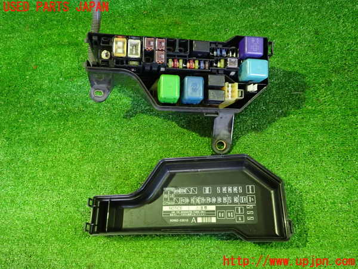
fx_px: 310
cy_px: 134
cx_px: 179
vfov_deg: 46.8
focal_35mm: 30
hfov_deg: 60.0
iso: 800
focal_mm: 5.4
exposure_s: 1/25
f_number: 2.3
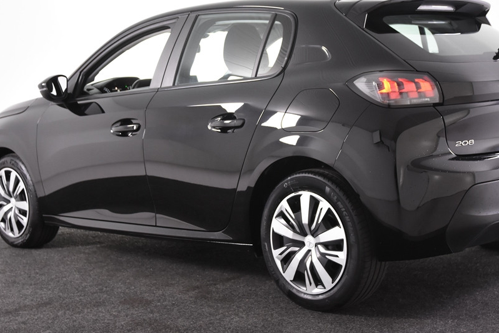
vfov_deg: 22.8
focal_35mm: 60
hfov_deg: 33.5
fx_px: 827
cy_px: 148
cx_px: 279
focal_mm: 31
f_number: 3.5
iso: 1600
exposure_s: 1/50
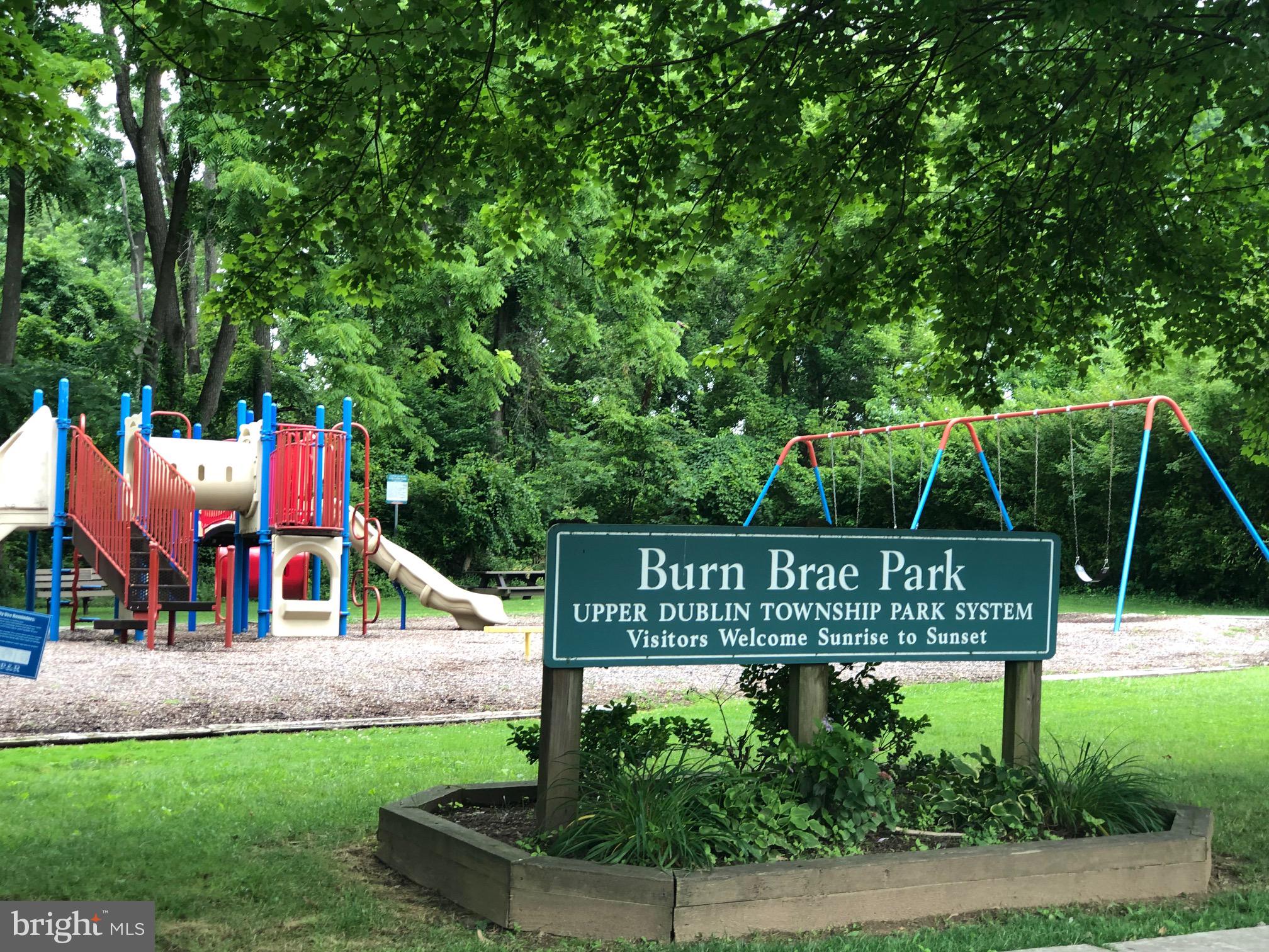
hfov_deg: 33.8
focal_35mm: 57
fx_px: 2090
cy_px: 476
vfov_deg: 25.7
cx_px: 634
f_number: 2.8
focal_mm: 6.6
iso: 50
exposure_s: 1/120
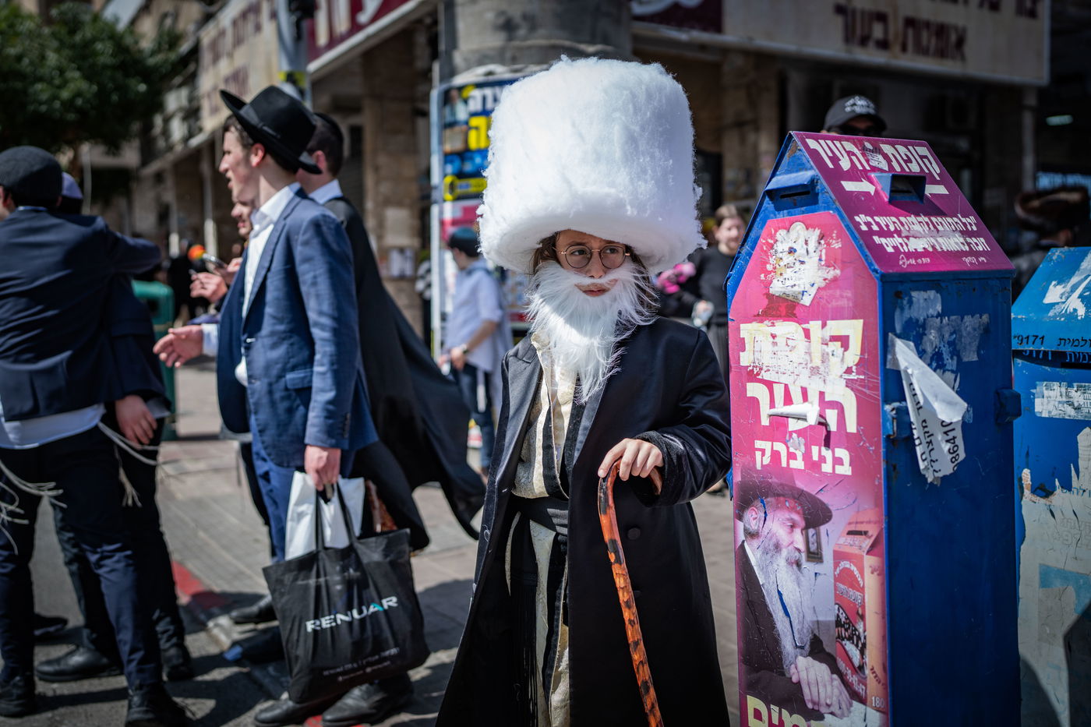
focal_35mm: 35
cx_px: 546
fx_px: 1060
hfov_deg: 54.4
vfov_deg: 37.8
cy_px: 364
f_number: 2
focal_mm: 35
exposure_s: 1/5000
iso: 200
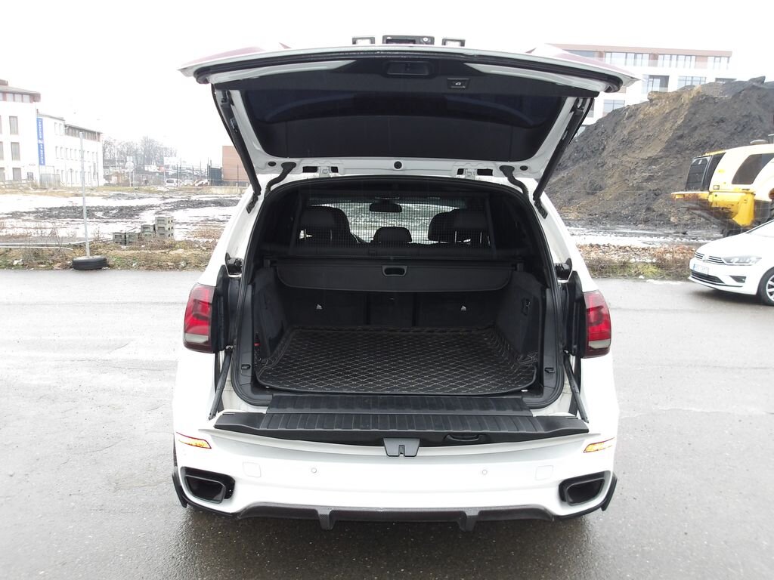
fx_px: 604
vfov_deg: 51.4
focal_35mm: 27
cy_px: 290
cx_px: 387
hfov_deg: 65.3
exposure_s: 1/57
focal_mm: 4.9
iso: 100
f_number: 3
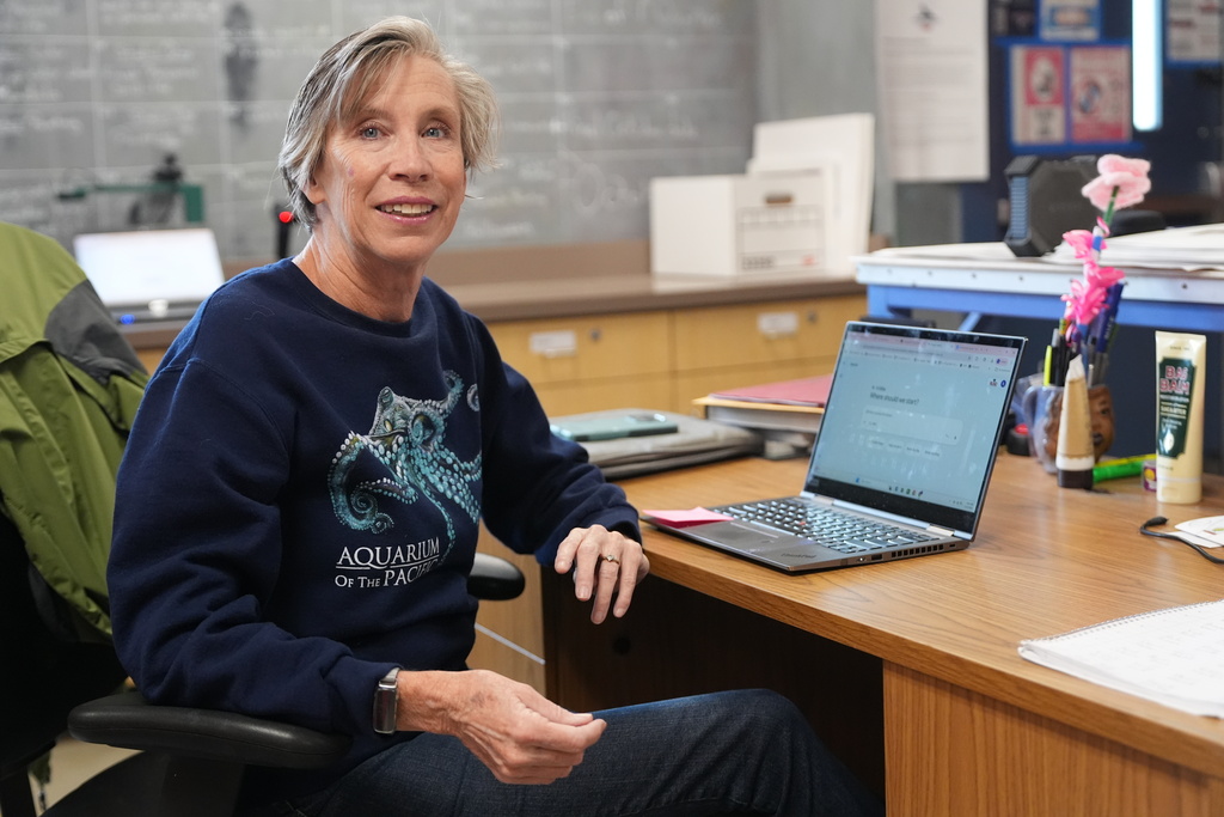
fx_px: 1700
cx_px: 612
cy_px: 408
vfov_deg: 27.0
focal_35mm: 50
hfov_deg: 39.6
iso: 4000
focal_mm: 50
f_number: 2.8
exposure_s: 1/320
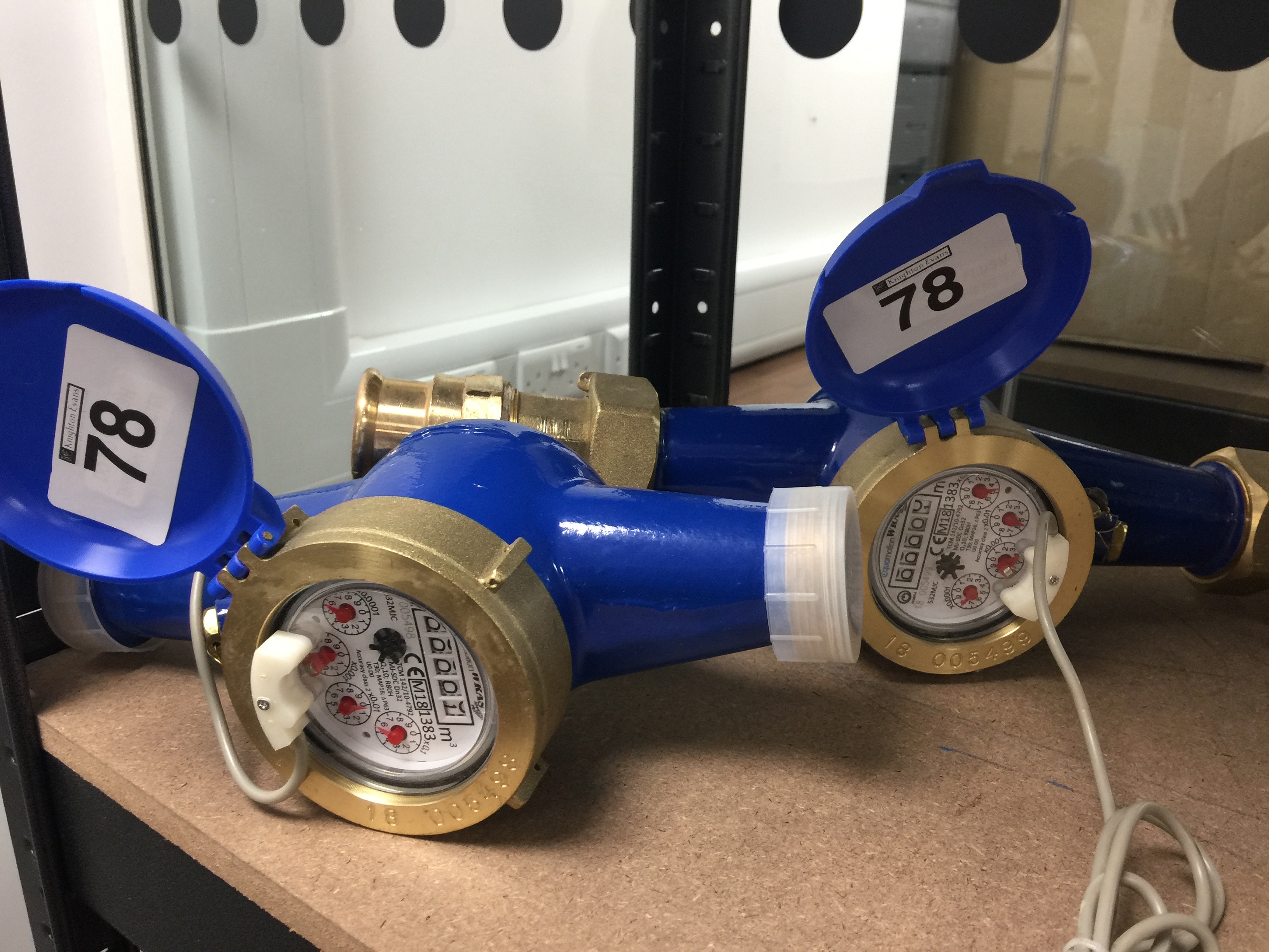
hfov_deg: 61.7
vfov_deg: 48.2
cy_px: 476
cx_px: 634
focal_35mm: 29
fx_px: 1063
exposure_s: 1/17
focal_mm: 4.15
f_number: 2.2
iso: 40
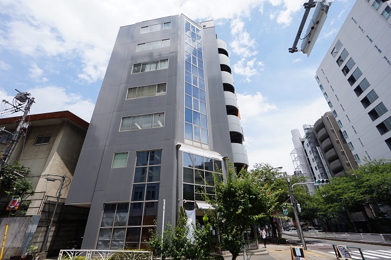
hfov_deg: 100.5
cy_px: 130
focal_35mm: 15
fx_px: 163
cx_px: 196
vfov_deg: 77.1
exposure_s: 1/100
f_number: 13
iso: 100
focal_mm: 10
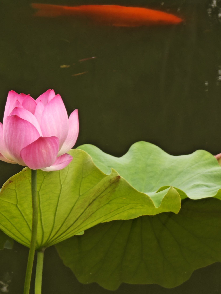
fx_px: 2519
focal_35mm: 296
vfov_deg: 6.7
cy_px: 164
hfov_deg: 5.0
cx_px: 92
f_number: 3
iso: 80
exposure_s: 1/100
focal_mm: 19.4
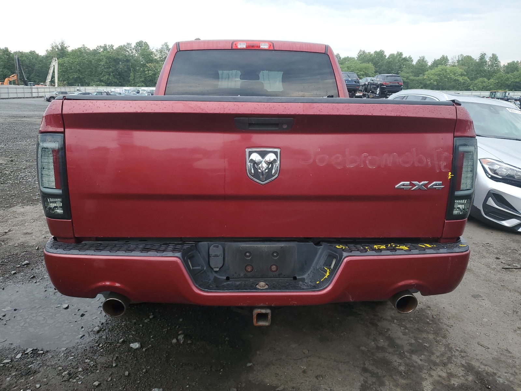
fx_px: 391
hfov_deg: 67.3
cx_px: 260
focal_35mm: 26
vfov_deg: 53.1
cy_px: 196
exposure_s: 1/120
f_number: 1.5
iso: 53
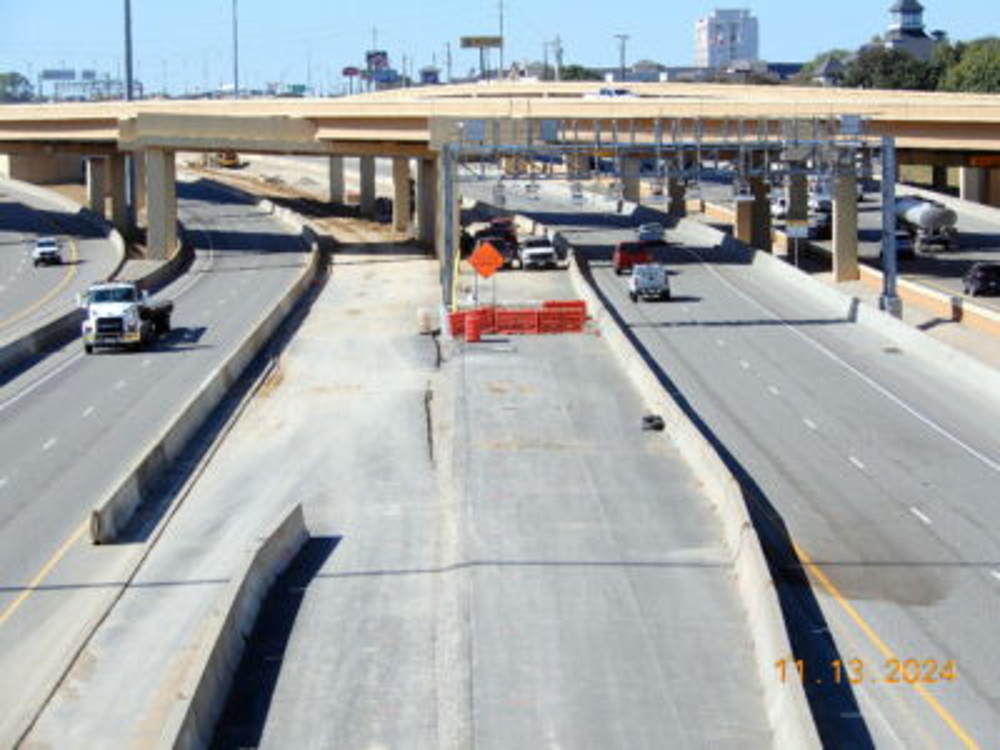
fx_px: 3467
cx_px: 500
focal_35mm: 120
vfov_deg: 12.3
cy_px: 375
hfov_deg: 16.4
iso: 80
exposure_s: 1/640
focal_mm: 21.4
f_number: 5
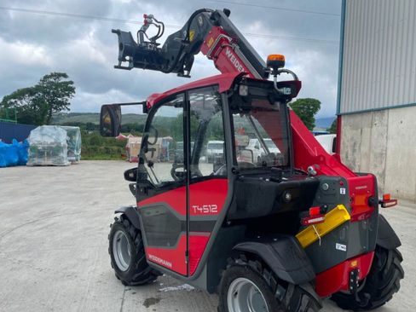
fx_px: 385
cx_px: 241
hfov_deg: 56.5
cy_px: 177
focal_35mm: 32
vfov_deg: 44.1
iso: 32
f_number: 1.6
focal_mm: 4.2
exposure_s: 1/1553
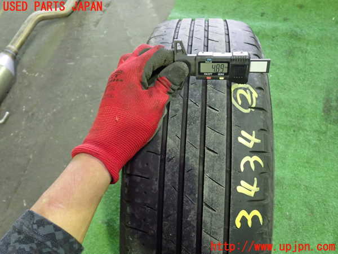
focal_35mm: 30
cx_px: 169
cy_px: 127
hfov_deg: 60.0
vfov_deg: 46.8
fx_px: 293
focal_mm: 5.4
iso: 800
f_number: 2.3
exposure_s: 1/30
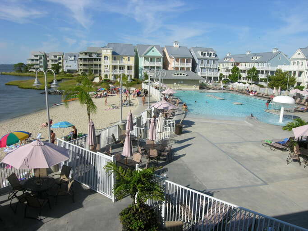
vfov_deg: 56.8
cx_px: 154
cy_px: 116
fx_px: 214
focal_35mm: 24
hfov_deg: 71.6
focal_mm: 6.1
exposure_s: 1/274
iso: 50
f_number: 6.4
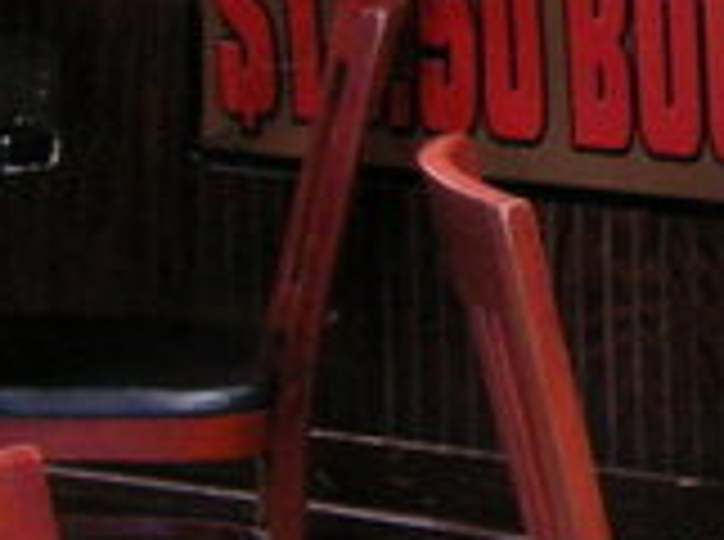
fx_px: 4549
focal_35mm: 218
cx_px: 1722
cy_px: -130
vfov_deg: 6.7
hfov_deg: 8.4
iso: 200
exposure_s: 1/2
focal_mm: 7.5
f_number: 6.8
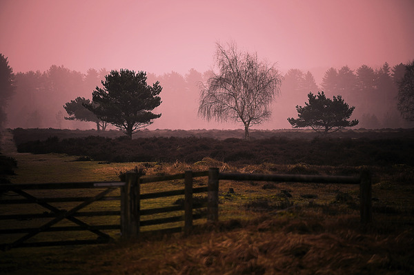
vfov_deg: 6.9
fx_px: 2298
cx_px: 207
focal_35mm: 200
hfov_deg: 10.3
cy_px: 138
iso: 250
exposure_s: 1/250
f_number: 4
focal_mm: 200
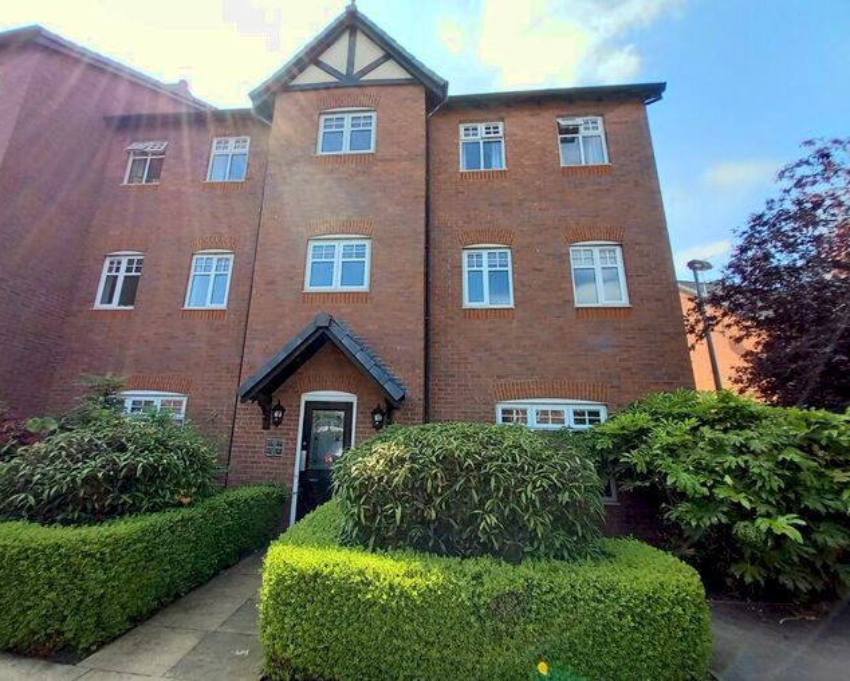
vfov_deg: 88.0
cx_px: 398
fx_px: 352
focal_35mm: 14
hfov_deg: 100.5
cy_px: 330
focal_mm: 1.13
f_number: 2.2
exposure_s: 1/294
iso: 50
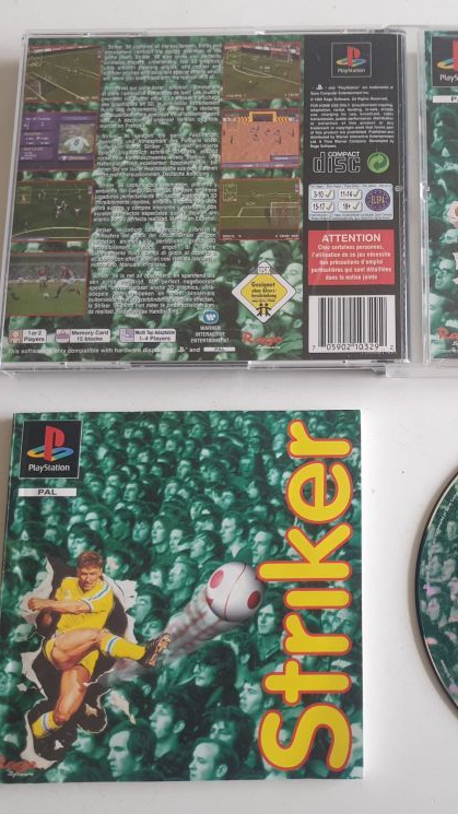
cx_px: 375
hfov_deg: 30.3
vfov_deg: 52.8
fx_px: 821
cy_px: 405
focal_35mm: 38
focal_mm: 4.3
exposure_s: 1/50
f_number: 1.5
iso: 125
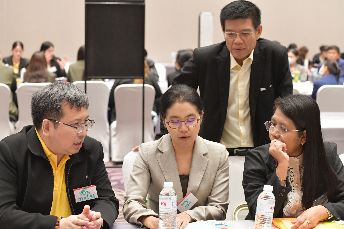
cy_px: 114
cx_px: 172
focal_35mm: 70
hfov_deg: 28.8
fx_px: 669
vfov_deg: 19.5
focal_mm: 70
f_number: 5
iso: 6400
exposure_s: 1/100
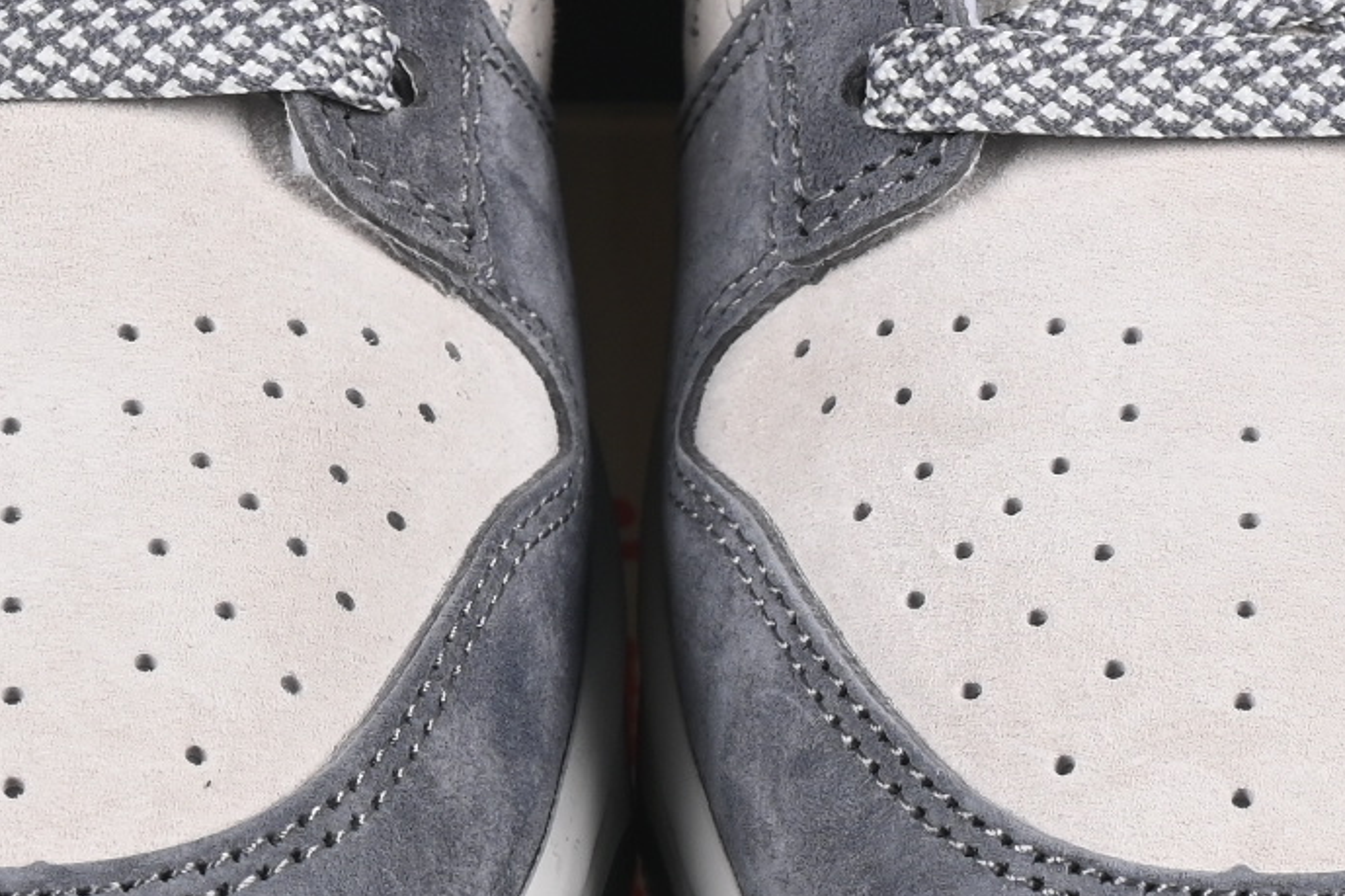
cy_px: 203
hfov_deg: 6.8
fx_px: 11317
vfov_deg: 4.5
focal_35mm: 303
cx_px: 590
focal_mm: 50
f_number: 8
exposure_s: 1/80
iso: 160
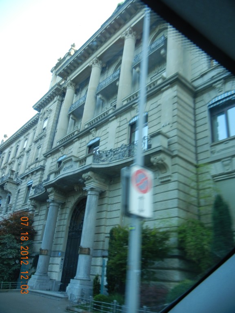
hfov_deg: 46.8
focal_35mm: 30
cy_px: 156
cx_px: 118
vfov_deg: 60.0
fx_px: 272
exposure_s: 1/75.7
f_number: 3.5
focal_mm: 5.4
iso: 160
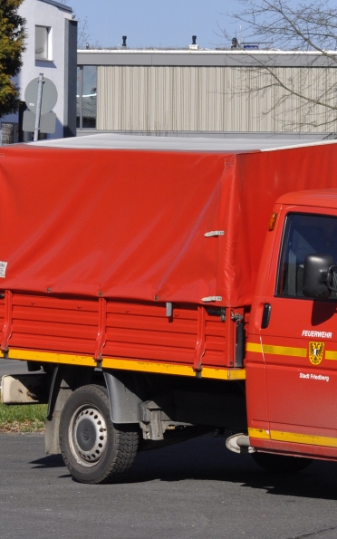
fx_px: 2380
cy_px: 269
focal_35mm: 162
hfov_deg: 8.1
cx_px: 351
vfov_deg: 12.9
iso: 500
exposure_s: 1/1250
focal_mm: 70
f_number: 9
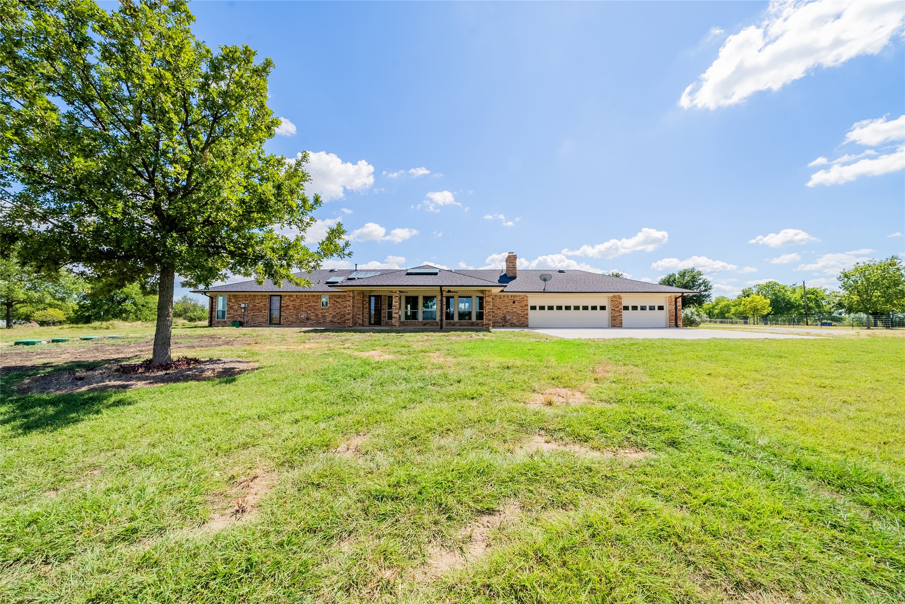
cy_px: 302
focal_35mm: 12
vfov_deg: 90.1
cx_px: 452
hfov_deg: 112.6
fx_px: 302
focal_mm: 12
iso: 160
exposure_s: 1/1000
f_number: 10
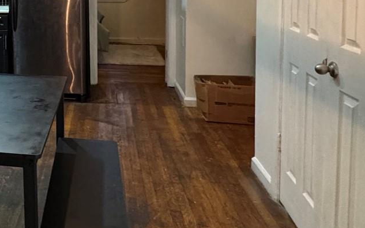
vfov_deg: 25.4
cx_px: -30
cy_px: -5
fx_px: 478
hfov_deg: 36.0
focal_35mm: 48
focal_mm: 2.22
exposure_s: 1/60
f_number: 2.2
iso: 500
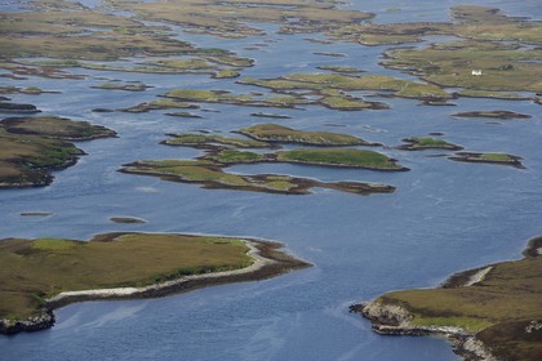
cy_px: 180
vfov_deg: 7.8
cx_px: 271
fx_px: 2635
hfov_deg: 11.7
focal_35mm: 175
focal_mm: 175
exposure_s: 1/800
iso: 200
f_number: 7.1
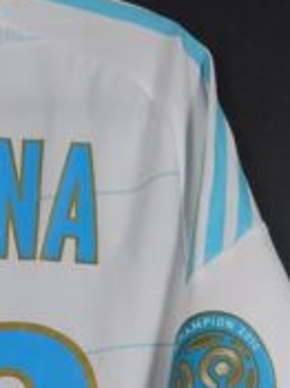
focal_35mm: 105
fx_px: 1174
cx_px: -104
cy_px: 663
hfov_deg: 13.5
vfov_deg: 16.3
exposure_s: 1/160
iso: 400
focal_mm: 6.57
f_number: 1.6
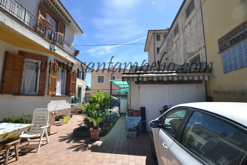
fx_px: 103
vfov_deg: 77.3
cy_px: 82
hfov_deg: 100.4
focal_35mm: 15
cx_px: 124
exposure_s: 1/200
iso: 100
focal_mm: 10
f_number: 7.1
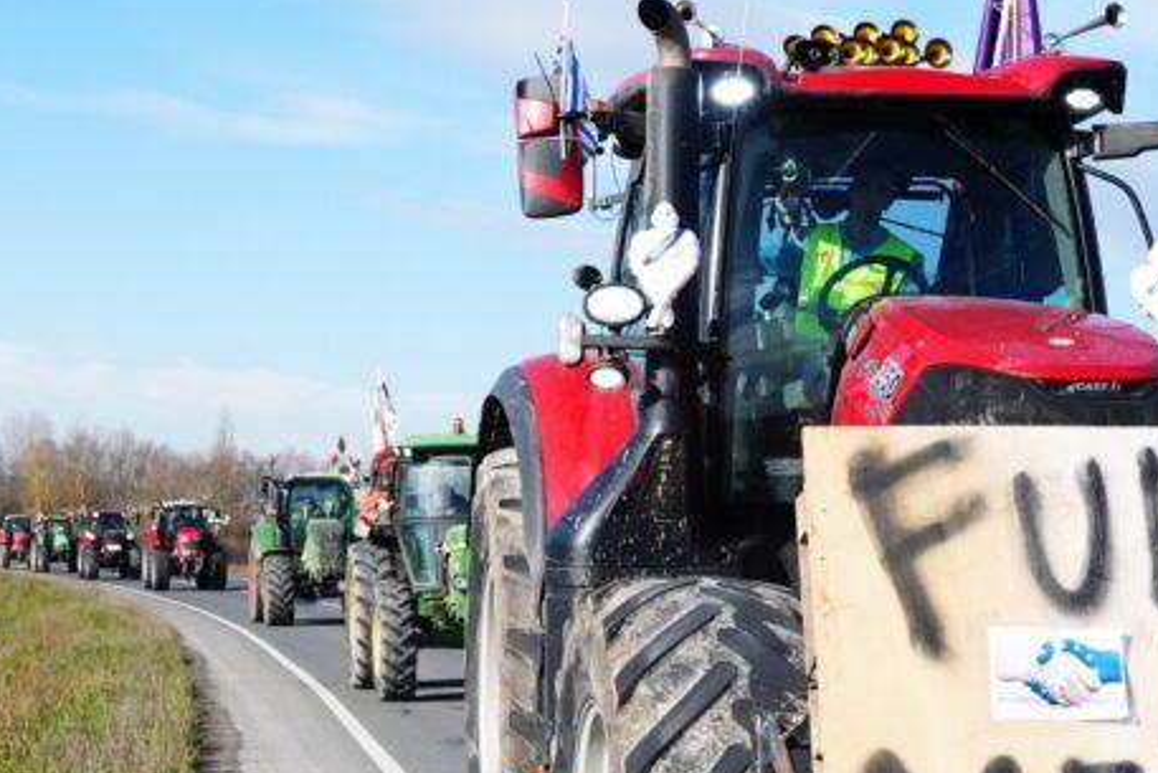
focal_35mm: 42
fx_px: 1351
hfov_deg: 43.9
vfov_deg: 31.3
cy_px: 596
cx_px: 948
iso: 800
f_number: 6.3
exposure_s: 1/2500
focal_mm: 25
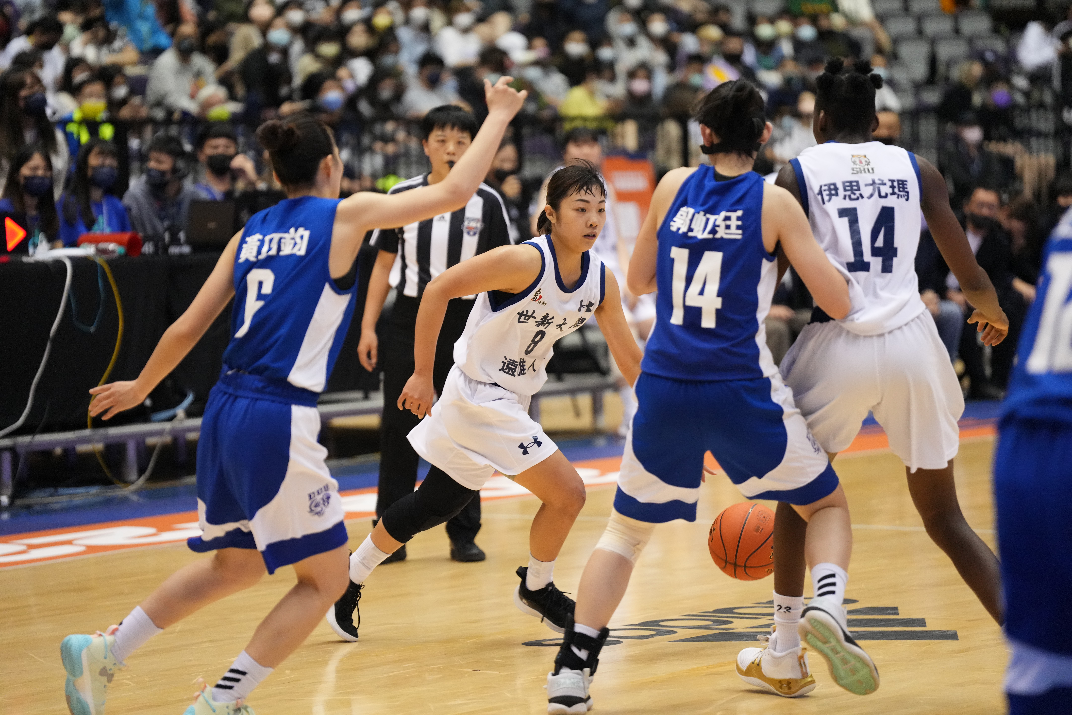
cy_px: 358
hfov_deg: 12.5
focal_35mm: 165
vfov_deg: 8.3
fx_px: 4913
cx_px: 536
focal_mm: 165
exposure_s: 1/1000
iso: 5000
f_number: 2.8
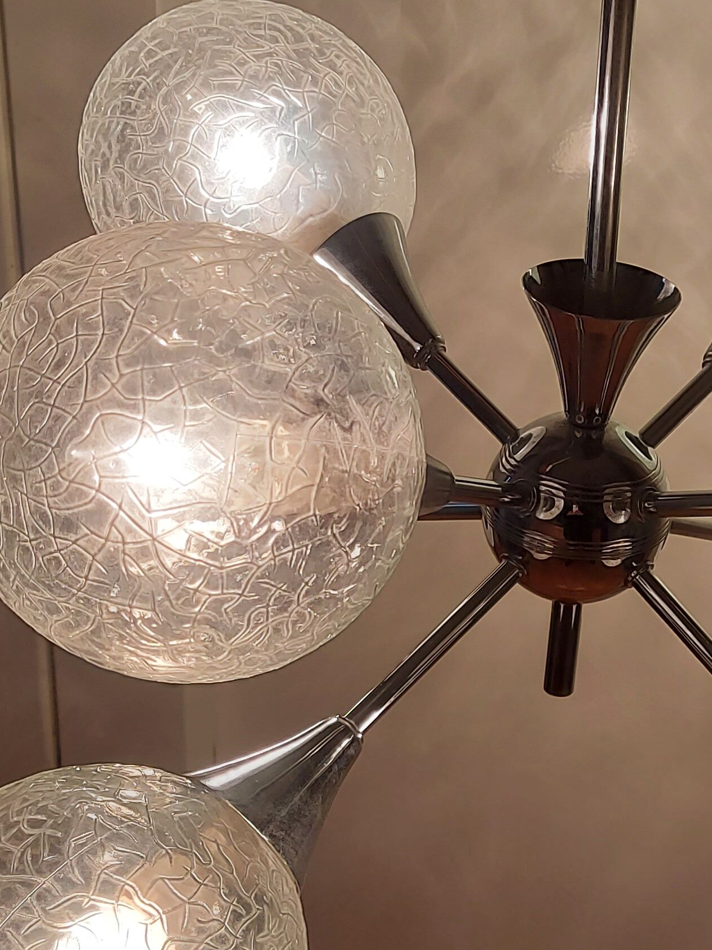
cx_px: 607
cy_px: 556
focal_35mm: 57
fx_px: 1563
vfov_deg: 33.7
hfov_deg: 25.1
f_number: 1.8
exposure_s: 1/120
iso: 50
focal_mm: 5.23
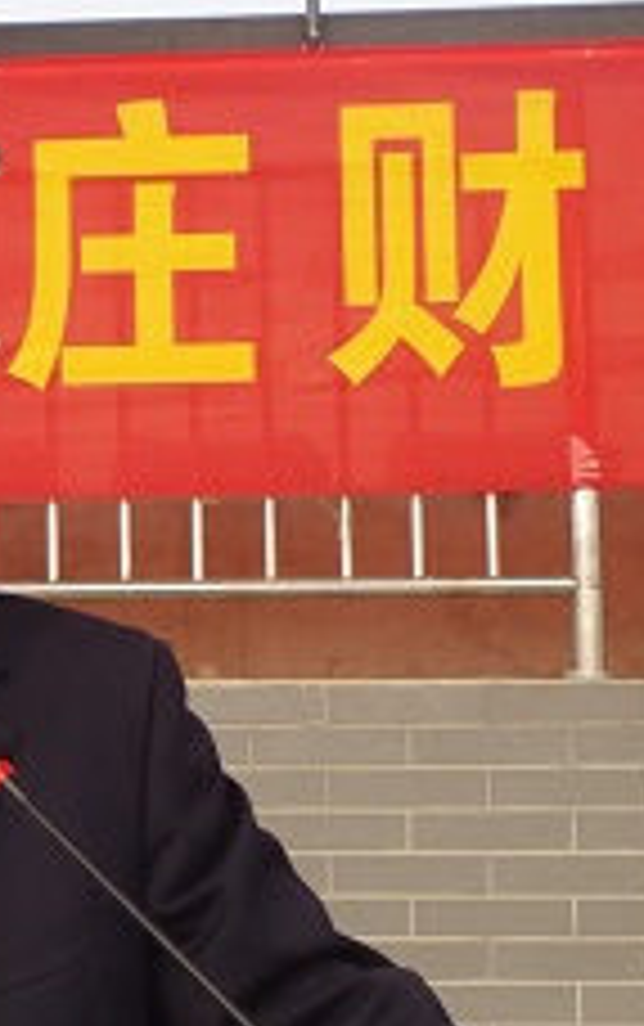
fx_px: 2493
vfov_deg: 23.2
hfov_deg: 14.2
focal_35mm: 89
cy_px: 686
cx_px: -185
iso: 800
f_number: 9
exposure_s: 1/500
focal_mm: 24.38
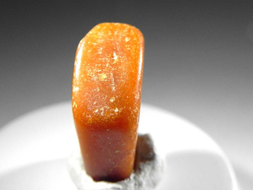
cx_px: 127
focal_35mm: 106
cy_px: 96
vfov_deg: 14.0
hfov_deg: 18.5
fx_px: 775
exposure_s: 1/178
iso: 160
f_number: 4
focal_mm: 18.8
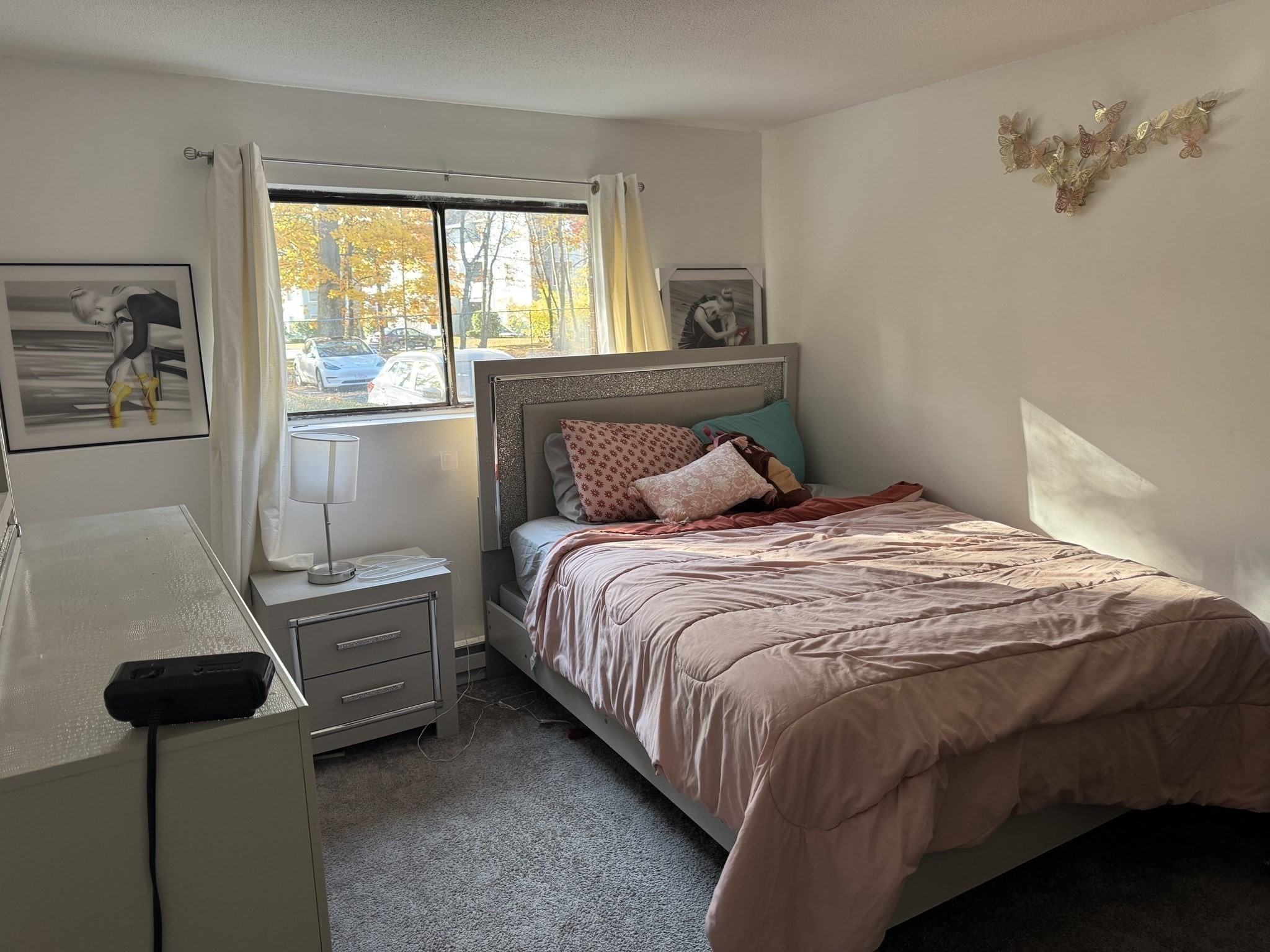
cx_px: 635
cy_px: 476
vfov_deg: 56.8
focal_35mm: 24
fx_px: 881
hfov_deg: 71.6
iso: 160
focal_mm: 6.76
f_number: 1.78
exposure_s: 1/121
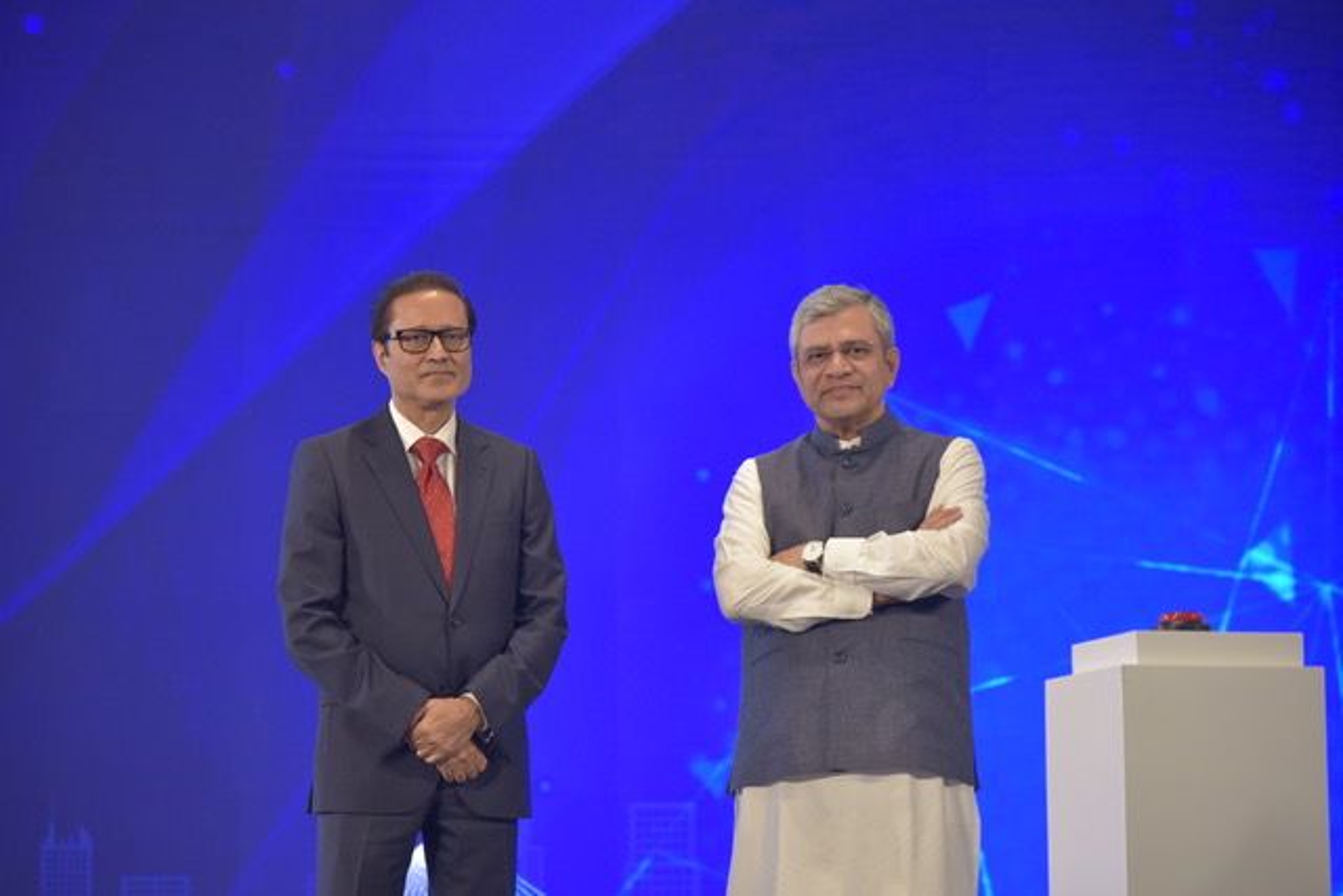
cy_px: 448
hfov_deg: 17.1
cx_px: 672
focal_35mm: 120
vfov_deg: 11.4
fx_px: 4477
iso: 1400
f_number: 4
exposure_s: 1/160
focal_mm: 120
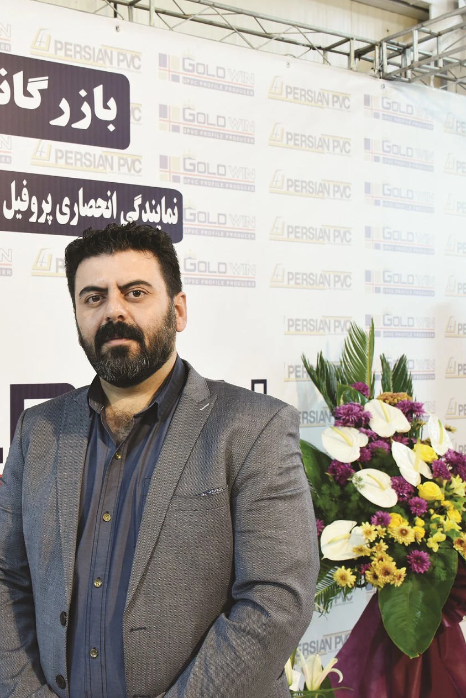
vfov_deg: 47.4
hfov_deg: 31.1
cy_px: 346
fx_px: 796
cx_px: 45
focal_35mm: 41
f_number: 4.5
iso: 400
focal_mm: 18
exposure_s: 1/40
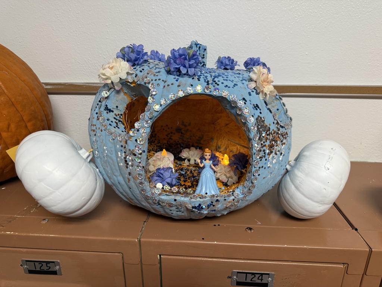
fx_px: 265
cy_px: 144
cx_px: 191
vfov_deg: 56.8
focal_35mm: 24
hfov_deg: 71.6
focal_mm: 6.76
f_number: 1.78
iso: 250
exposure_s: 1/60
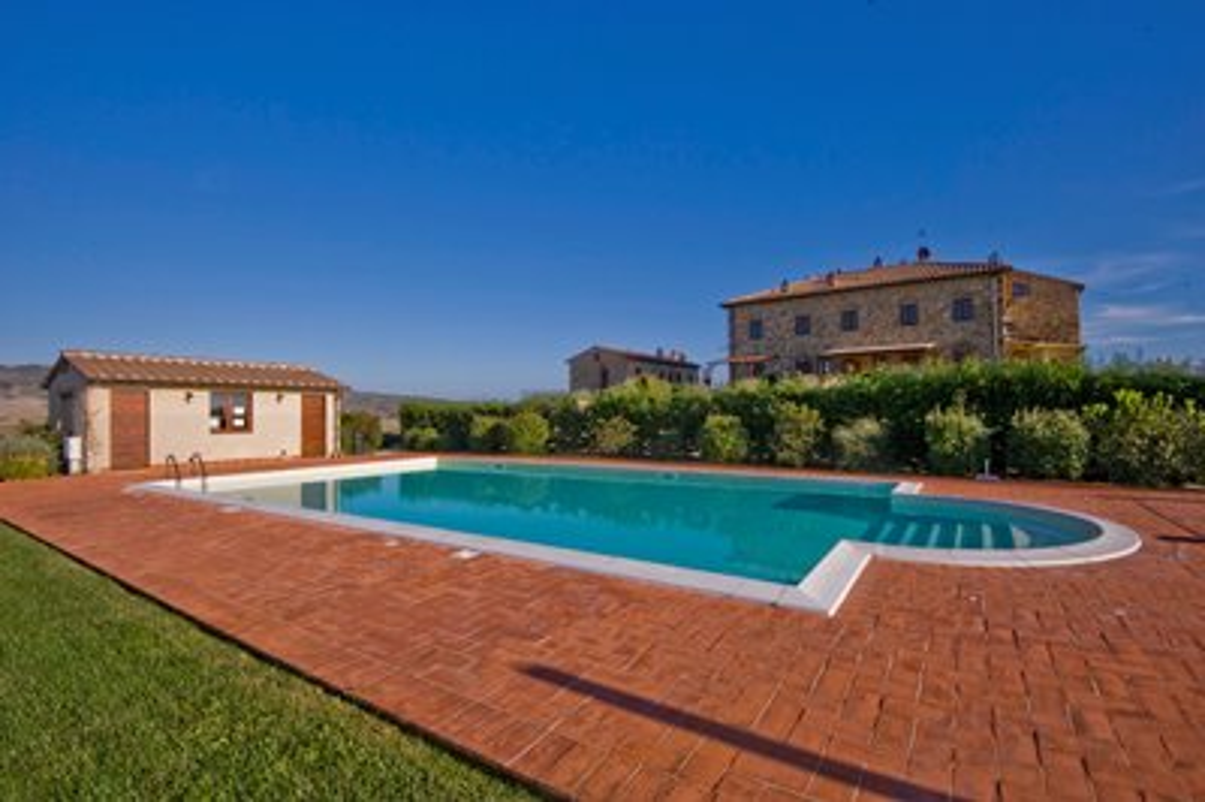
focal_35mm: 16
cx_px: 602
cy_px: 401
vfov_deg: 73.6
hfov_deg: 96.8
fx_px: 535
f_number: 22
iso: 200
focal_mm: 16
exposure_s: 1/125
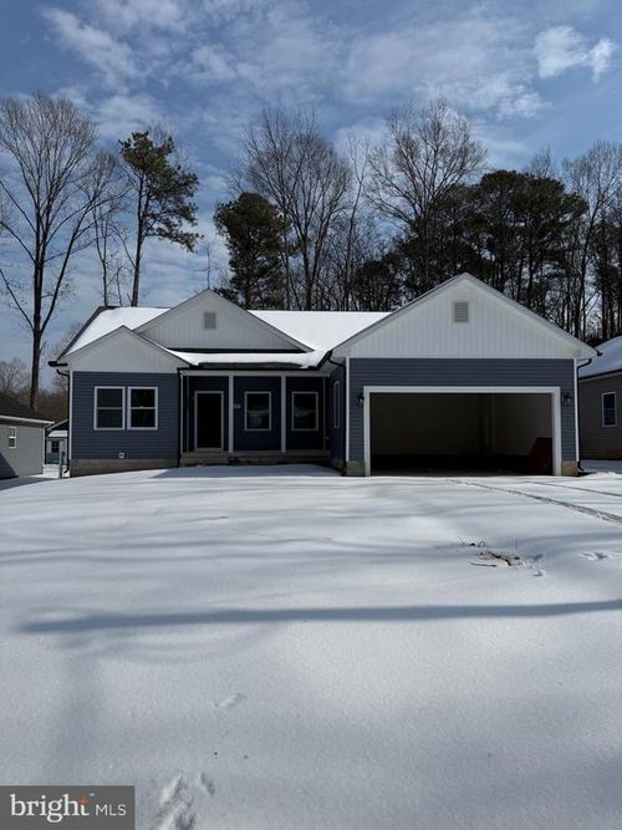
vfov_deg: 71.6
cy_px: 415
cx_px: 311
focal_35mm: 24
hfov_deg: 56.8
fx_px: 575
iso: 80
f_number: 1.78
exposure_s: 1/14286
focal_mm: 6.76
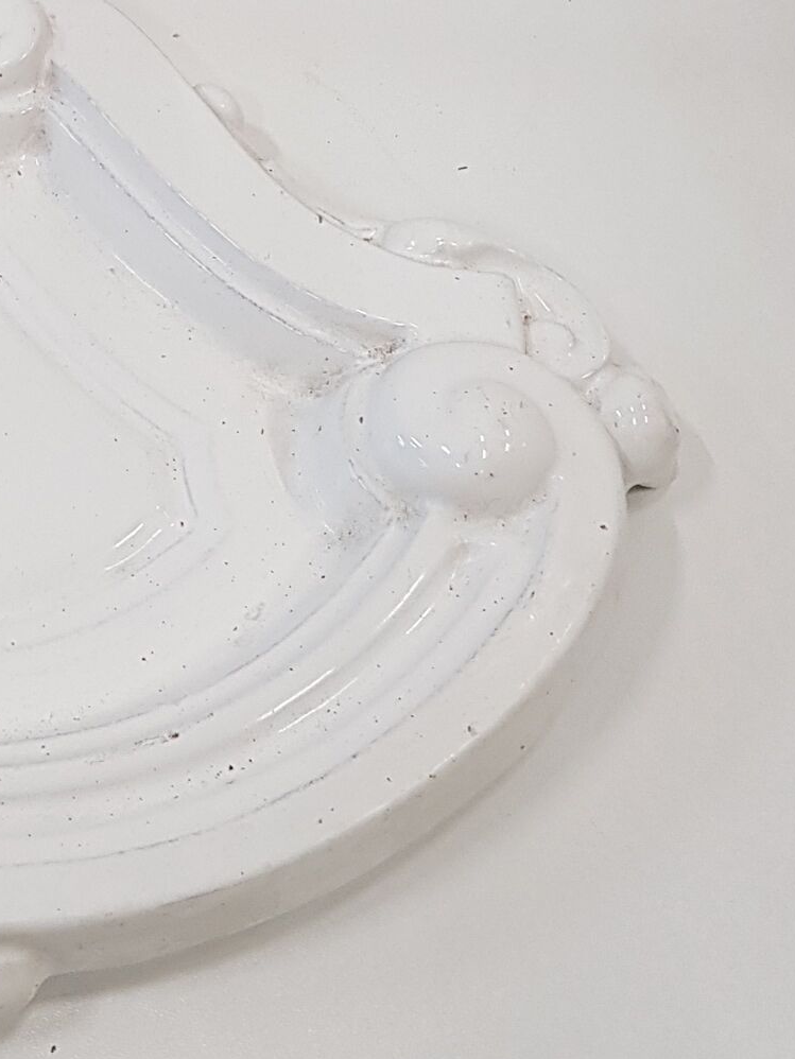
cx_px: -312
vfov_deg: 25.4
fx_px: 2296
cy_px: 170
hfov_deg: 18.0
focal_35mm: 75
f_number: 1.7
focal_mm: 4.2
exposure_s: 1/50
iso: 100
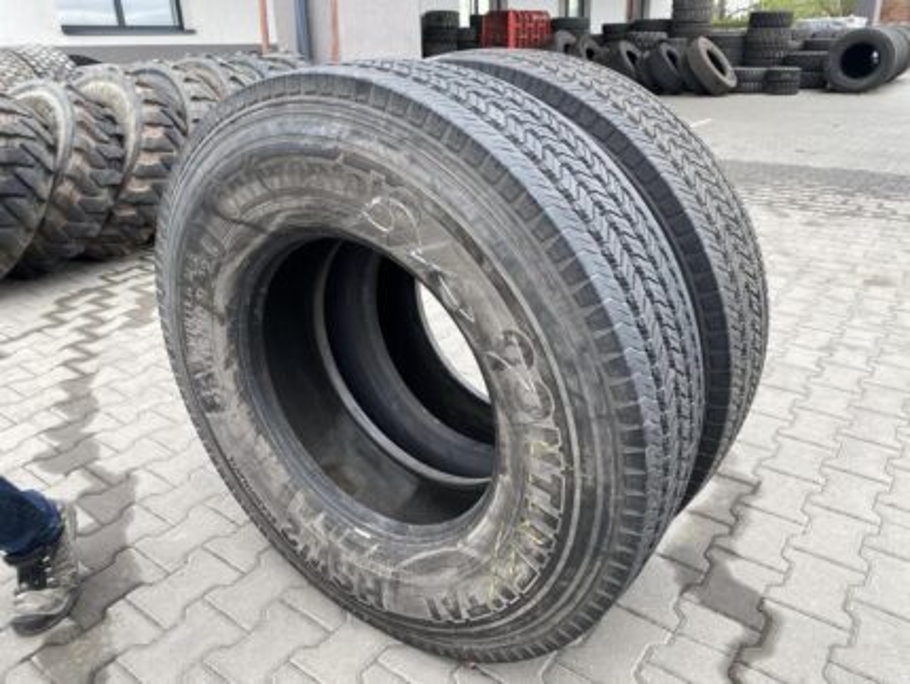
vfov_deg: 53.1
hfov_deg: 67.3
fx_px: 684
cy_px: 342
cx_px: 455
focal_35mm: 26
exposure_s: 1/238
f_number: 1.8
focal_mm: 4.25
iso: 32
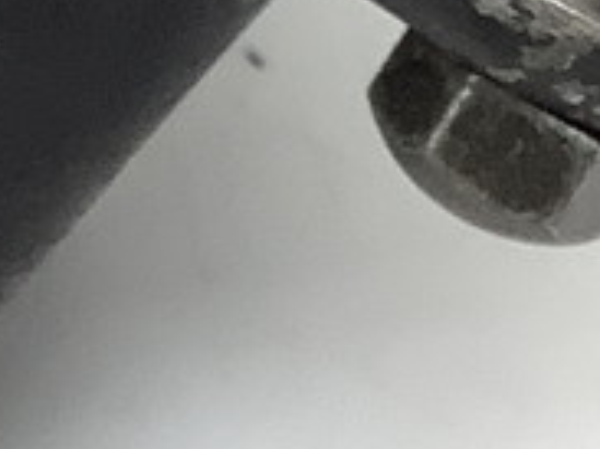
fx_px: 3759
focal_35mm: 217
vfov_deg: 6.7
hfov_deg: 8.9
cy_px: -259
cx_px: -338
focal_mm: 3.3
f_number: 2.4
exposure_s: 1/120
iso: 64
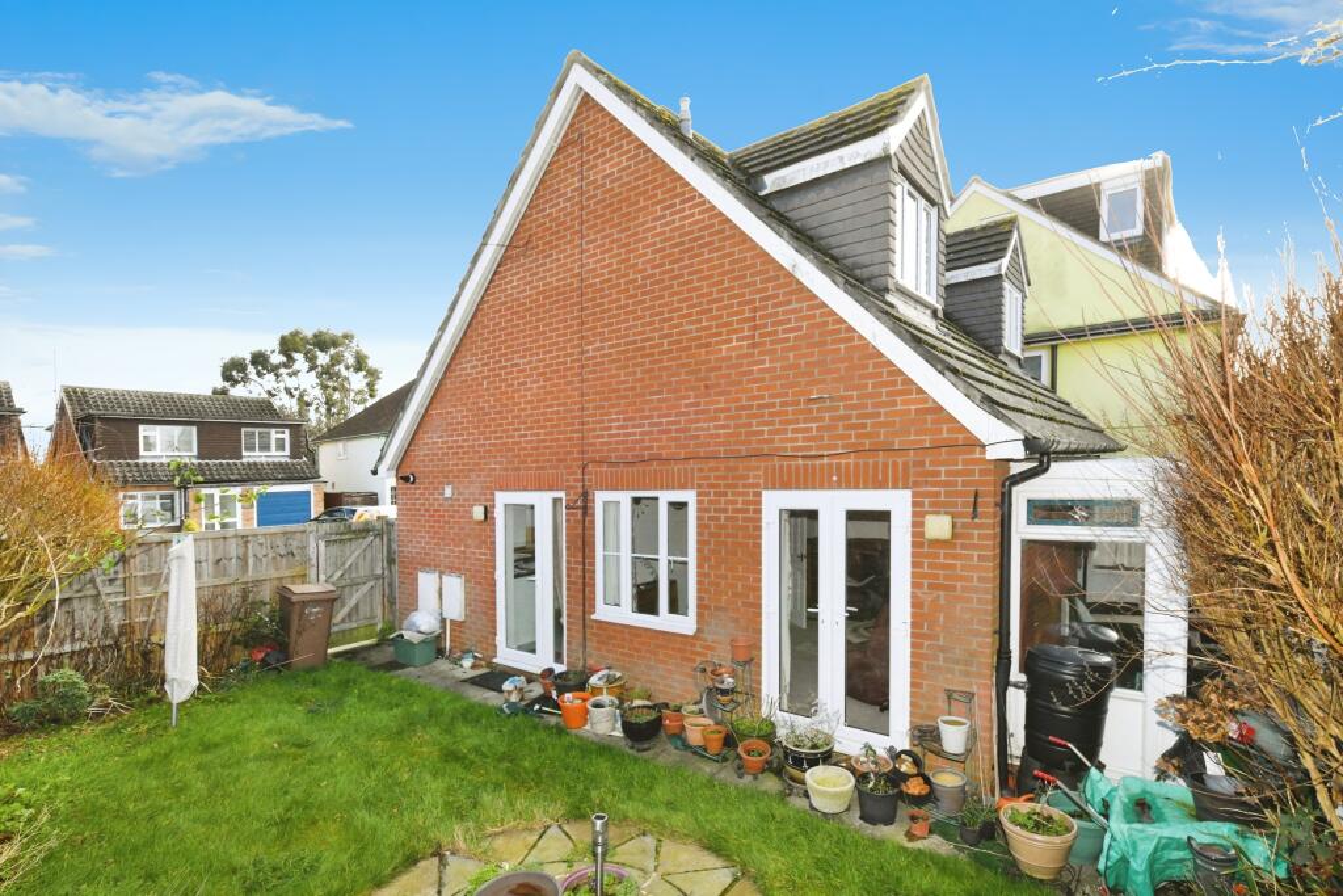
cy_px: 448
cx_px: 672
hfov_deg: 96.7
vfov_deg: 73.8
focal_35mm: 16
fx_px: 597
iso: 1600
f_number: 20
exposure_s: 1/200
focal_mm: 16
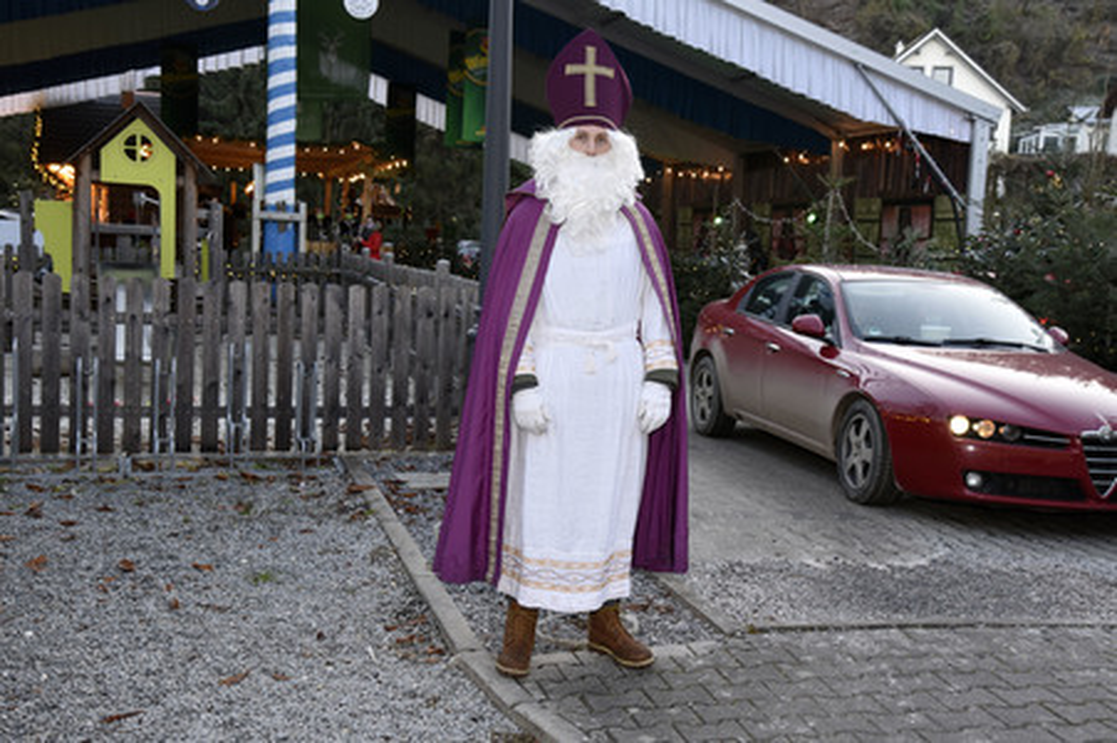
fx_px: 1364
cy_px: 372
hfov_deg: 44.5
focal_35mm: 44
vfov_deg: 30.5
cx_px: 558
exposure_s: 1/160
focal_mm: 44
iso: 1600
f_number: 6.3
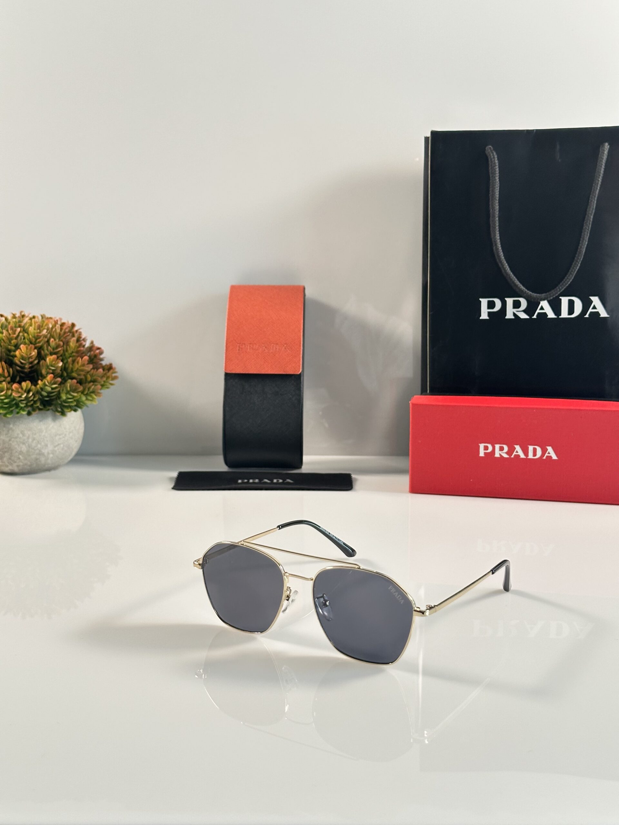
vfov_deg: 39.7
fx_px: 1144
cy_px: 412
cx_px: 310
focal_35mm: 48
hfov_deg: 30.3
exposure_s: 1/100
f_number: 1.78
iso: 125
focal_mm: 6.86
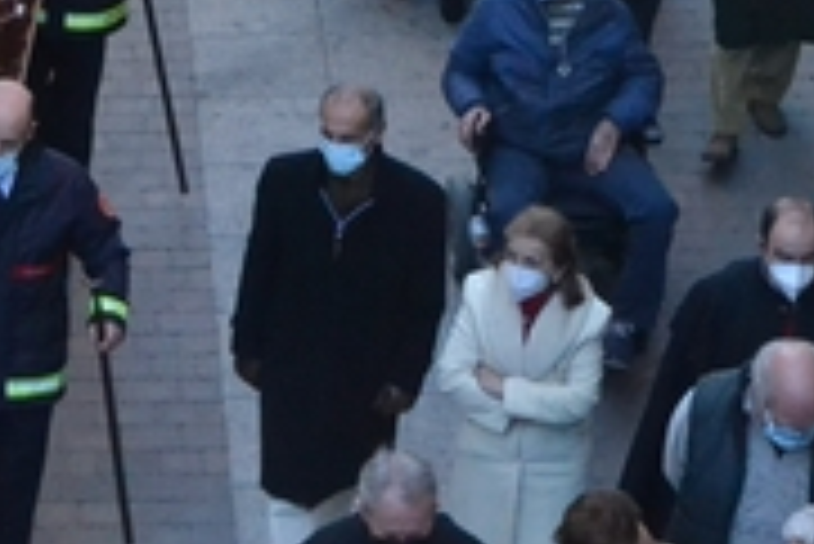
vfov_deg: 7.7
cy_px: -434
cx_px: 18
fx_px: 3892
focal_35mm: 172
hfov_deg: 11.8
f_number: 9
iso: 3200
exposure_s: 1/320
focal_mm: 26
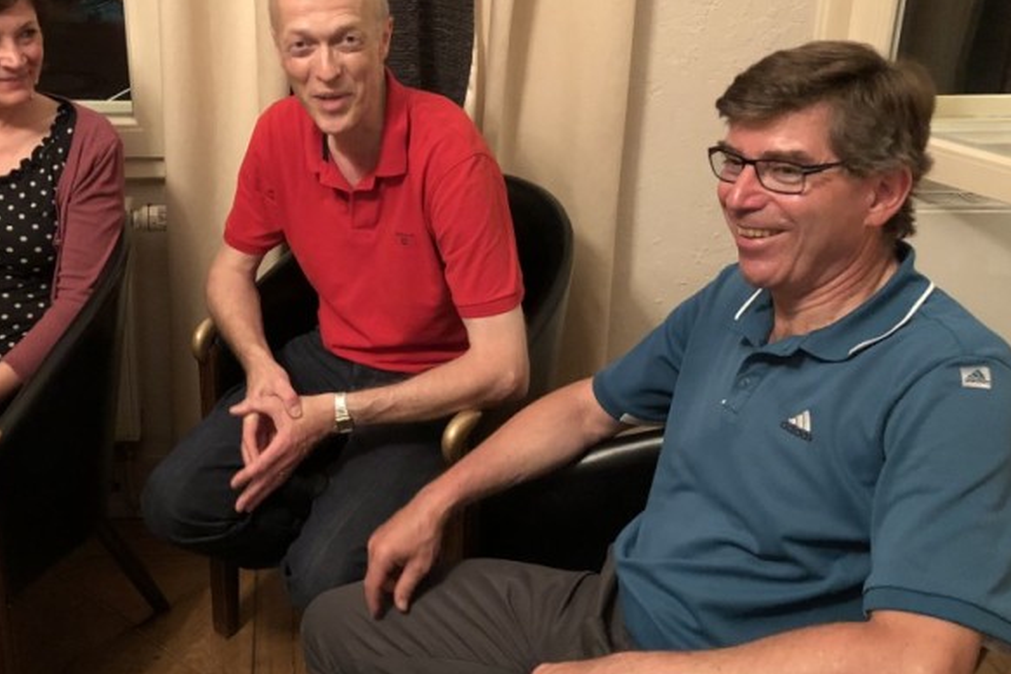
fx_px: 1123
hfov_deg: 47.8
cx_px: 347
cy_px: 226
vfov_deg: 33.1
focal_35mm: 40
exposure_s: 1/17
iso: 640
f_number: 1.8
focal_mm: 4
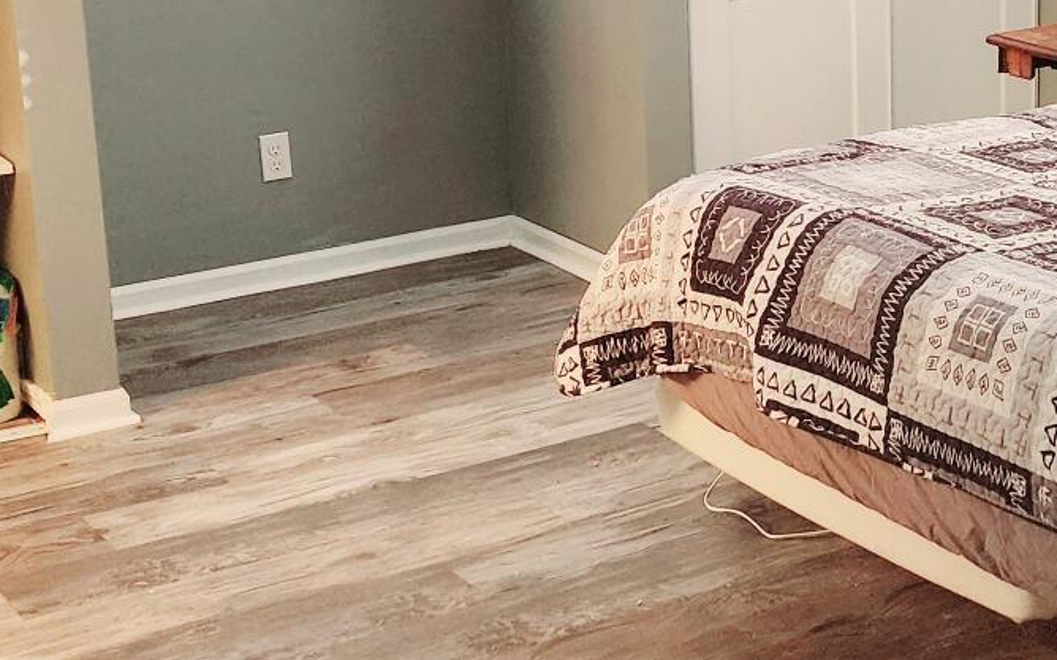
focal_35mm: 73
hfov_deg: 26.7
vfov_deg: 17.6
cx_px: 1052
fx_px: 2102
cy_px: 87
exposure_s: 1/120
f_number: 1.8
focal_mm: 6.4
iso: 320
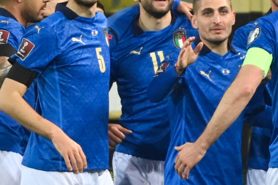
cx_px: 250
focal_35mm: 1587
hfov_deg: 1.3
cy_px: 161
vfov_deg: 0.9
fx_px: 12250
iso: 2500
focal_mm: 560
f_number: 5.6
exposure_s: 1/1000
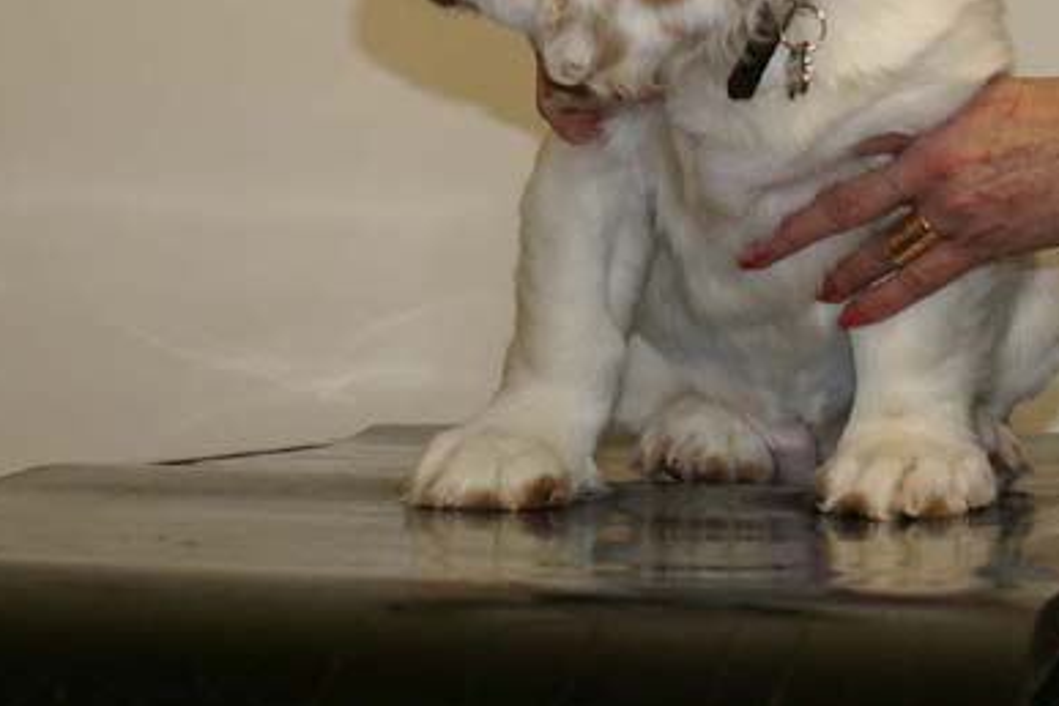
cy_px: -18
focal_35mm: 93
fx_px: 2736
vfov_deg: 14.4
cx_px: 728
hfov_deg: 21.8
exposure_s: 1/60
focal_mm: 30
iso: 400
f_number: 5.6
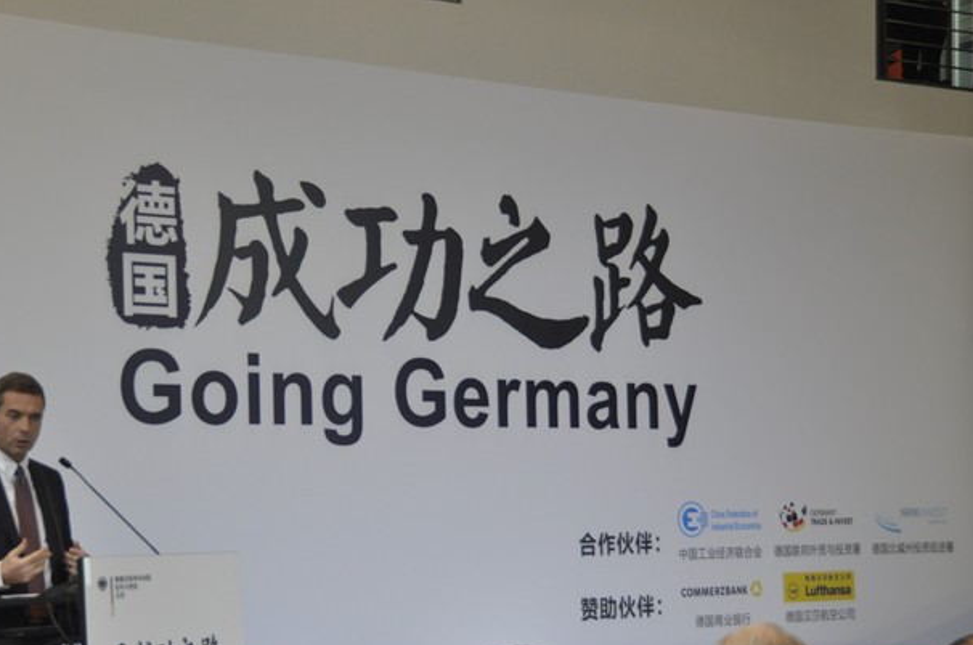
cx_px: 379
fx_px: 2159
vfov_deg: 17.0
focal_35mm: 80
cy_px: 425
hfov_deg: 25.3
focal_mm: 38
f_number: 4.2
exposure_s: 1/125
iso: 800
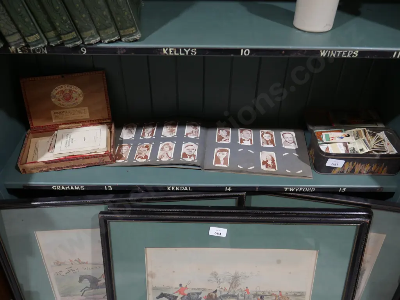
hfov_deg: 56.8
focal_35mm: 32
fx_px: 370
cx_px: 200
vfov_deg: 44.2
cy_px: 150
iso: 500
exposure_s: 1/60
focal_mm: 16
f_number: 3.6
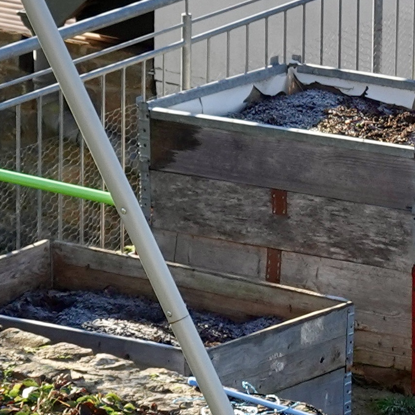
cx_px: 67
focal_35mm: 358
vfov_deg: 4.9
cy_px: 448
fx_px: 4856
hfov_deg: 4.9
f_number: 5.6
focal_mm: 25.7
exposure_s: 1/100
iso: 125
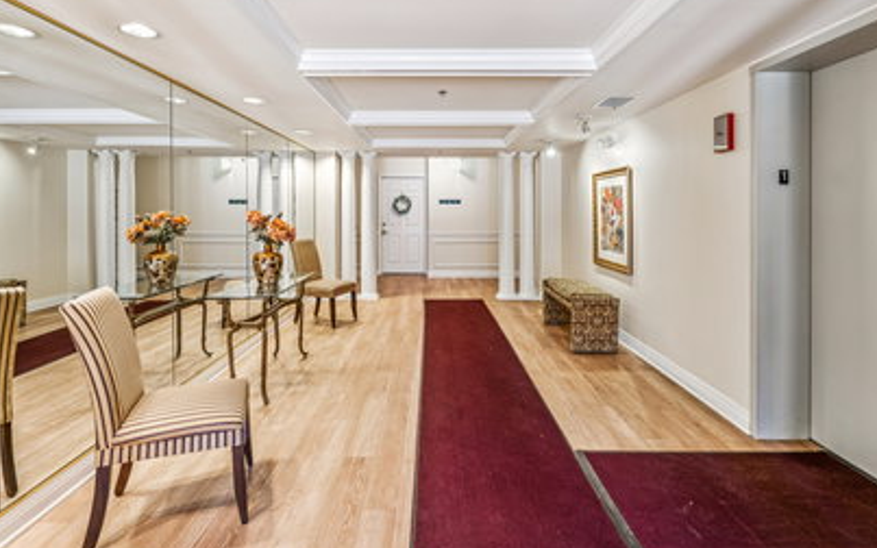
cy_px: 246
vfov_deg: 67.8
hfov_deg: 94.4
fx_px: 406
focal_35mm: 17
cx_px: 435
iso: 400
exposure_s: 1/1.67
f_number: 13
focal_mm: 14
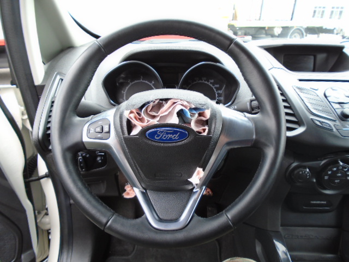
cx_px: 174
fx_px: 262
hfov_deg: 67.3
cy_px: 131
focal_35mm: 26
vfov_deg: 53.1
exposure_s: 1/40
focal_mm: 4.6
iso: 100
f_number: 3.2
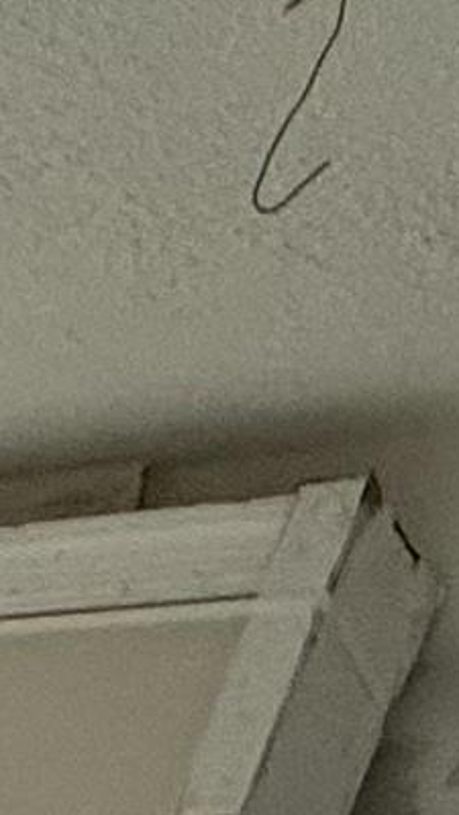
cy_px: 2137
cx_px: -1065
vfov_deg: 12.6
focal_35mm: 117
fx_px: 2532
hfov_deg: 8.2
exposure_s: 1/99
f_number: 2.2
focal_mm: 2.22
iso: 160
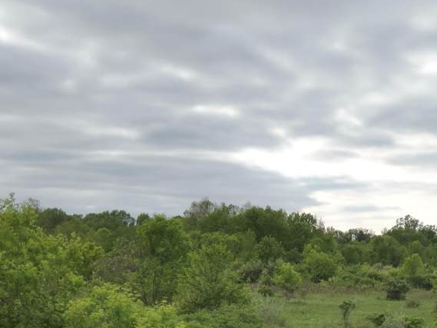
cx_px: 356
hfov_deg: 34.3
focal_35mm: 54
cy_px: 341
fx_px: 682
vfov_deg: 25.5
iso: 110
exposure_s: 1/1000
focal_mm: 4.4
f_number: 2.8
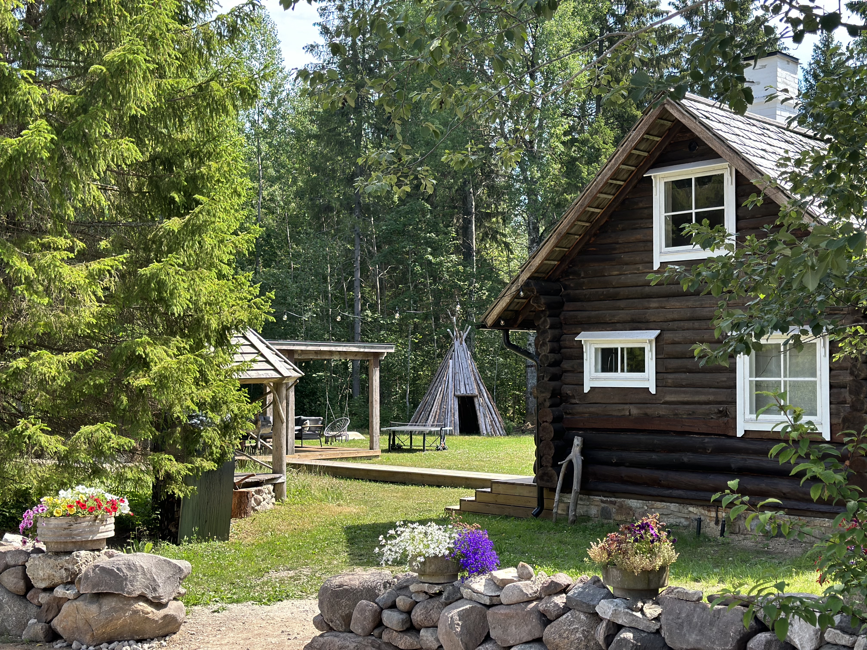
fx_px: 1202
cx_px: 434
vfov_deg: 30.3
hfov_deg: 39.7
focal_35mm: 48
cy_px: 325
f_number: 1.78
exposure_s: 1/927
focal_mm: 6.86
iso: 80
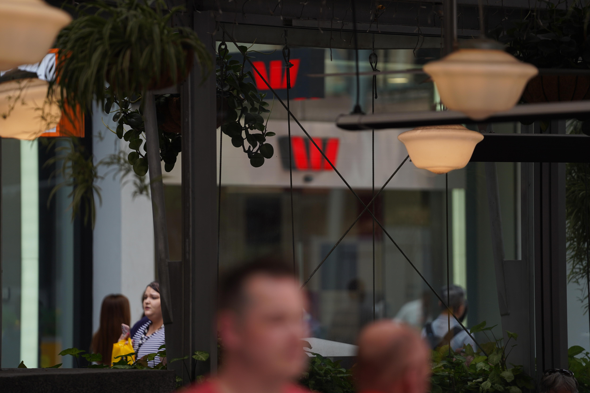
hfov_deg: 10.3
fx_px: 3277
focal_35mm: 200
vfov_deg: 6.9
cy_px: 196
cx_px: 295
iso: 200
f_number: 2.8
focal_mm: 200
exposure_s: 1/640
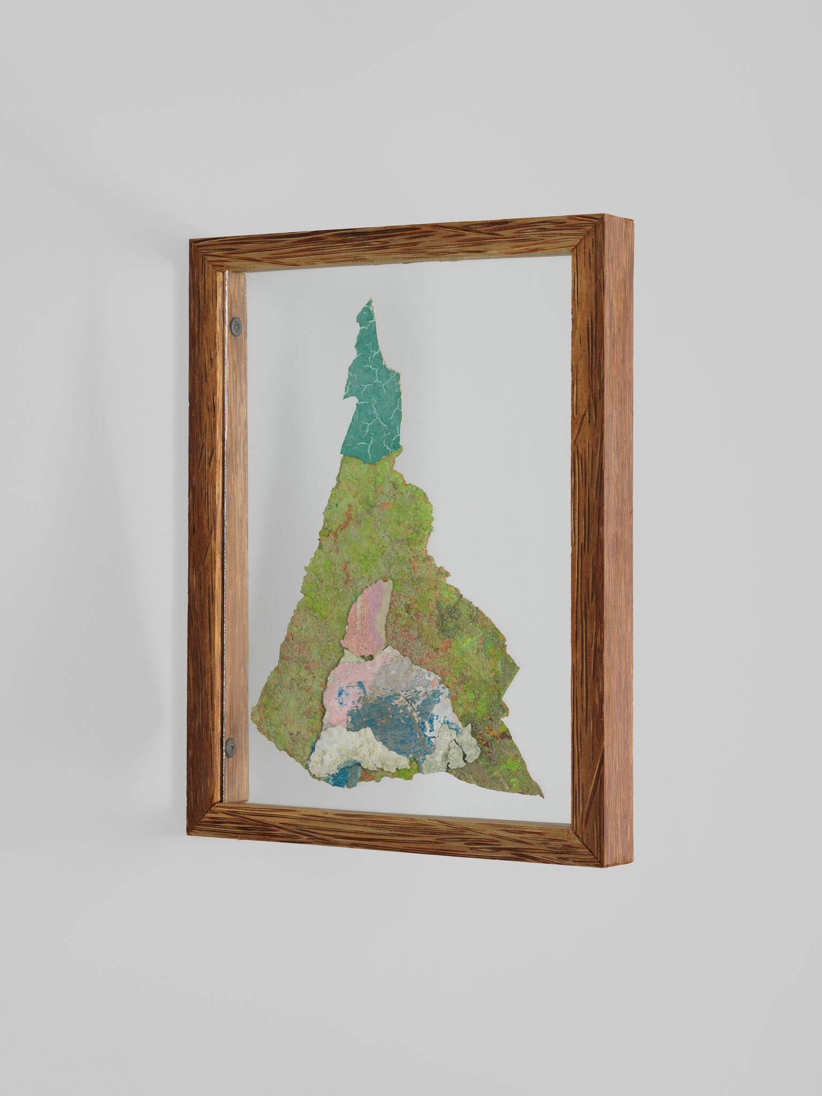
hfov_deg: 19.1
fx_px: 2438
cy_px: 548
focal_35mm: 77
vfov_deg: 25.3
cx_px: 411
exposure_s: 1/125
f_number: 13
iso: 64
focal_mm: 120
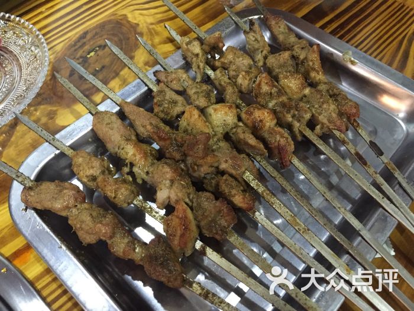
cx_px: 207
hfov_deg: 61.7
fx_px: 347
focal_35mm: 29
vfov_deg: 48.2
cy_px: 156
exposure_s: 1/17
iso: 320
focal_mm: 4.15
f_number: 2.2
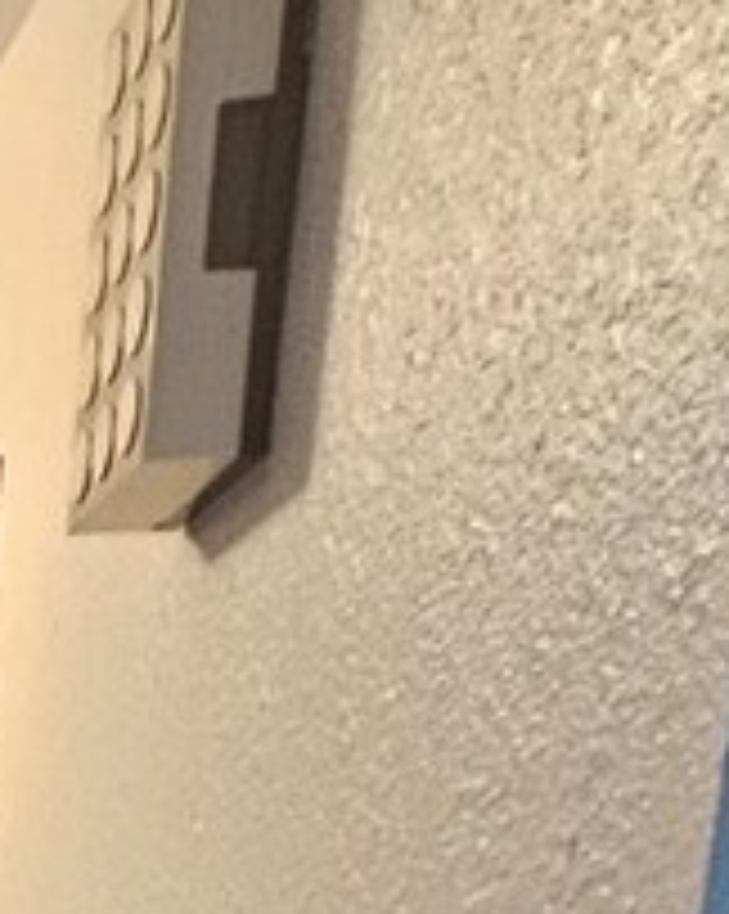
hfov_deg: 13.0
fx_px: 2431
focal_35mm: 90
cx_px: -1022
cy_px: 2265
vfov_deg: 13.9
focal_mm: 2.2
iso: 320
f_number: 2.2
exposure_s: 1/30
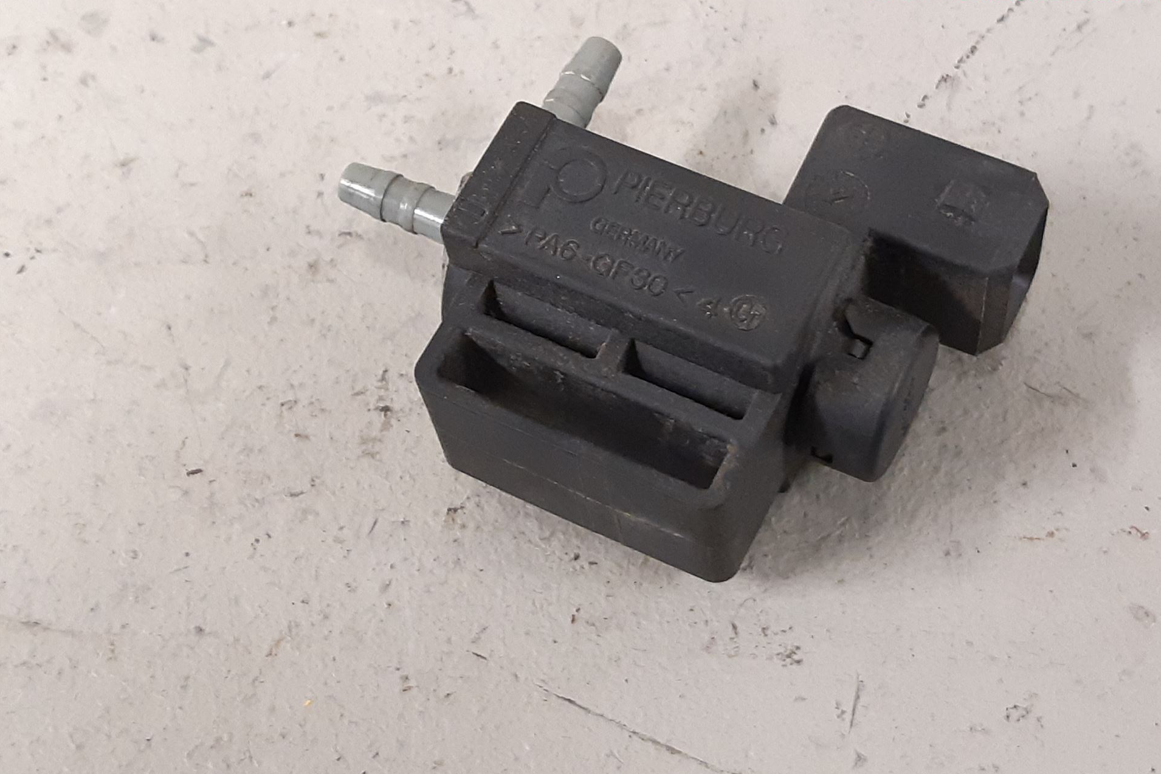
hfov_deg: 63.6
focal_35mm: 29
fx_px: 935
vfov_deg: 44.9
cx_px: 621
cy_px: 362
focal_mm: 3.93
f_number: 1.7
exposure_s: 1/33
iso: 250
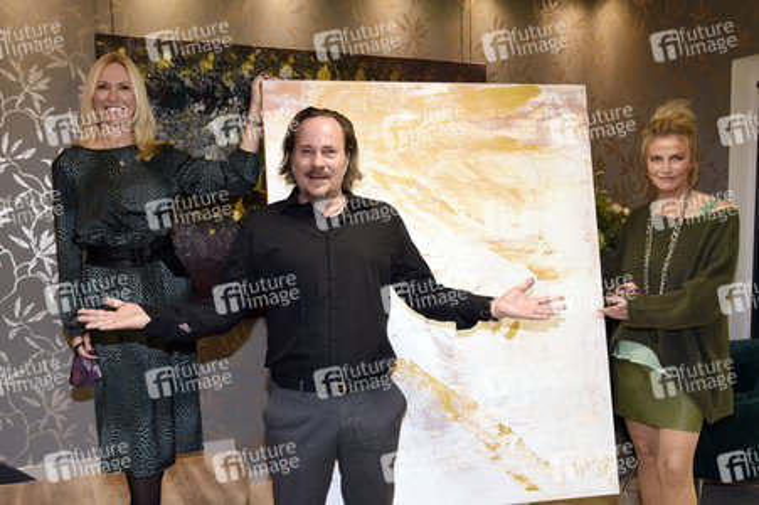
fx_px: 632
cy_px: 252
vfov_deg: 43.5
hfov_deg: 62.0
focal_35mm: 30
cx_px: 380
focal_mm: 30
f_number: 6.3
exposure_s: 1/60
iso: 800
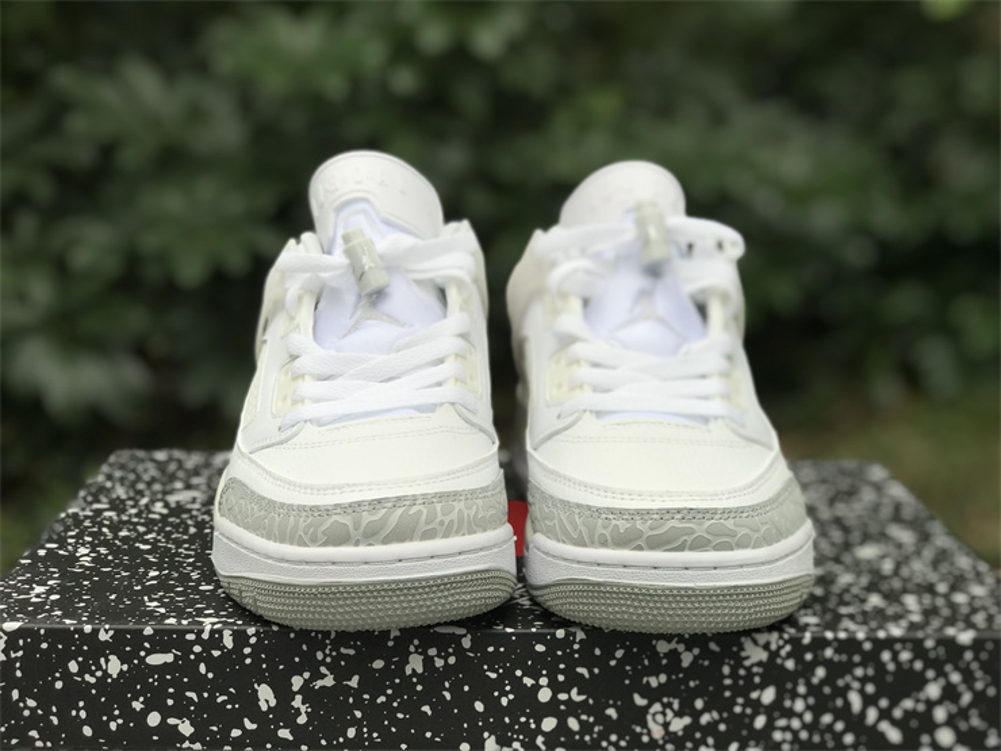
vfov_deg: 25.7
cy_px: 376
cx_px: 500
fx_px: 1648
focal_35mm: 57
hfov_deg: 33.8
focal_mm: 6.6
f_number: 2.8
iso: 20
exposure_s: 1/353
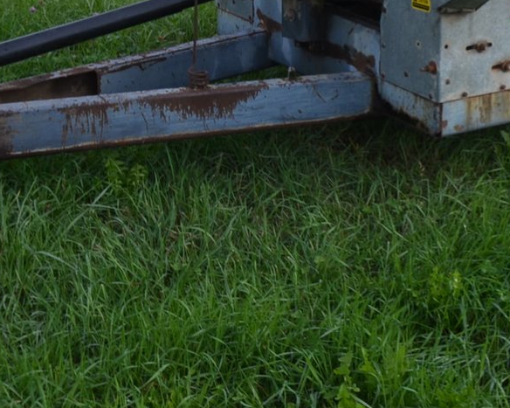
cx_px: 473
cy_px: -14
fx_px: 1183
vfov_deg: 19.0
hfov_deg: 23.6
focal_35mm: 78
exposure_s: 1/250
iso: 180
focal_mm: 19
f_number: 8
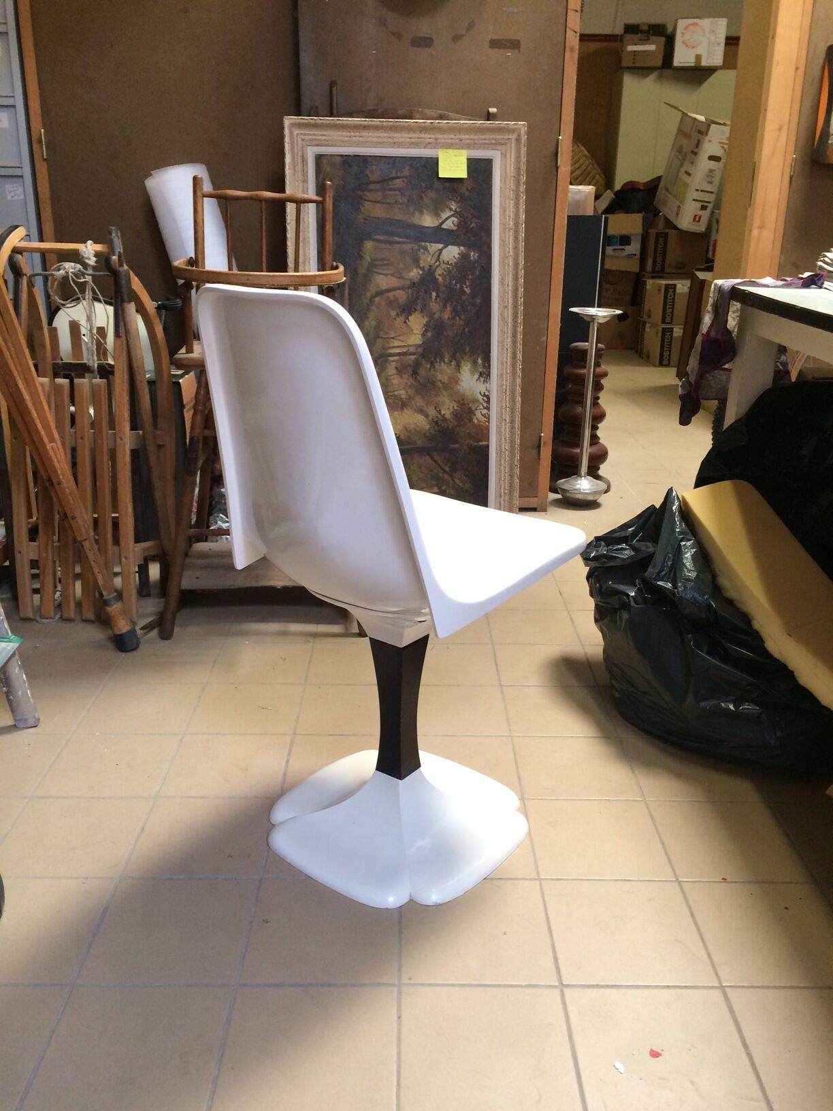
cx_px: 416
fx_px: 930
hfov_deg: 48.2
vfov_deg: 61.7
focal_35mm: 29
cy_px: 556
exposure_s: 1/33
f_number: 2.2
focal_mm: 4.15
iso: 125
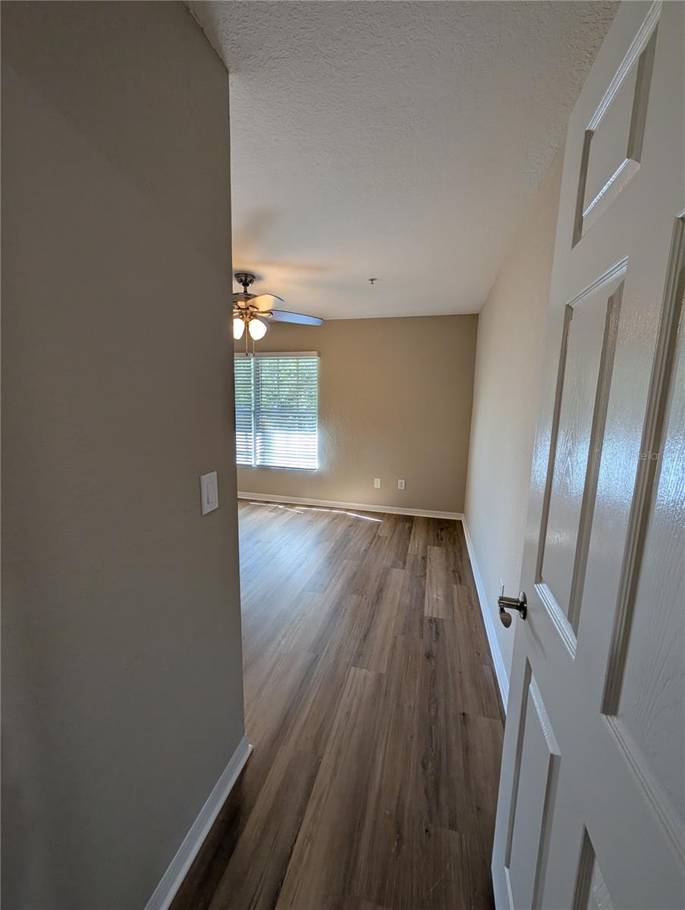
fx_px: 316
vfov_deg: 110.5
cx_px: 342
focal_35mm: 12
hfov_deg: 94.6
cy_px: 455
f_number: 1.7
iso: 54
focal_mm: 2.02
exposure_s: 1/120
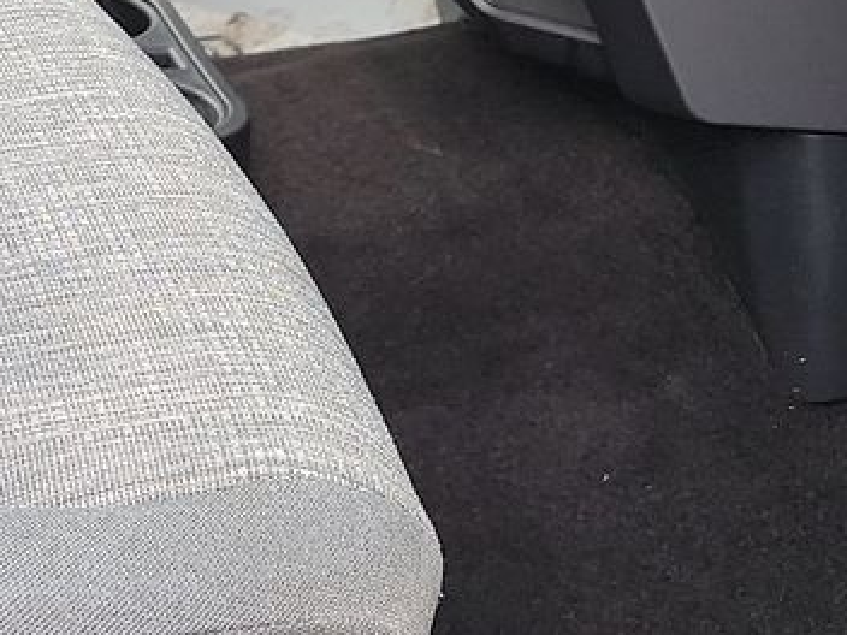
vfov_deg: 13.5
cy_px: 178
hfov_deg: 16.7
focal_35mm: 109
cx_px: -346
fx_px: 2667
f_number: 1.8
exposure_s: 1/59
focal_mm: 6.7
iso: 155
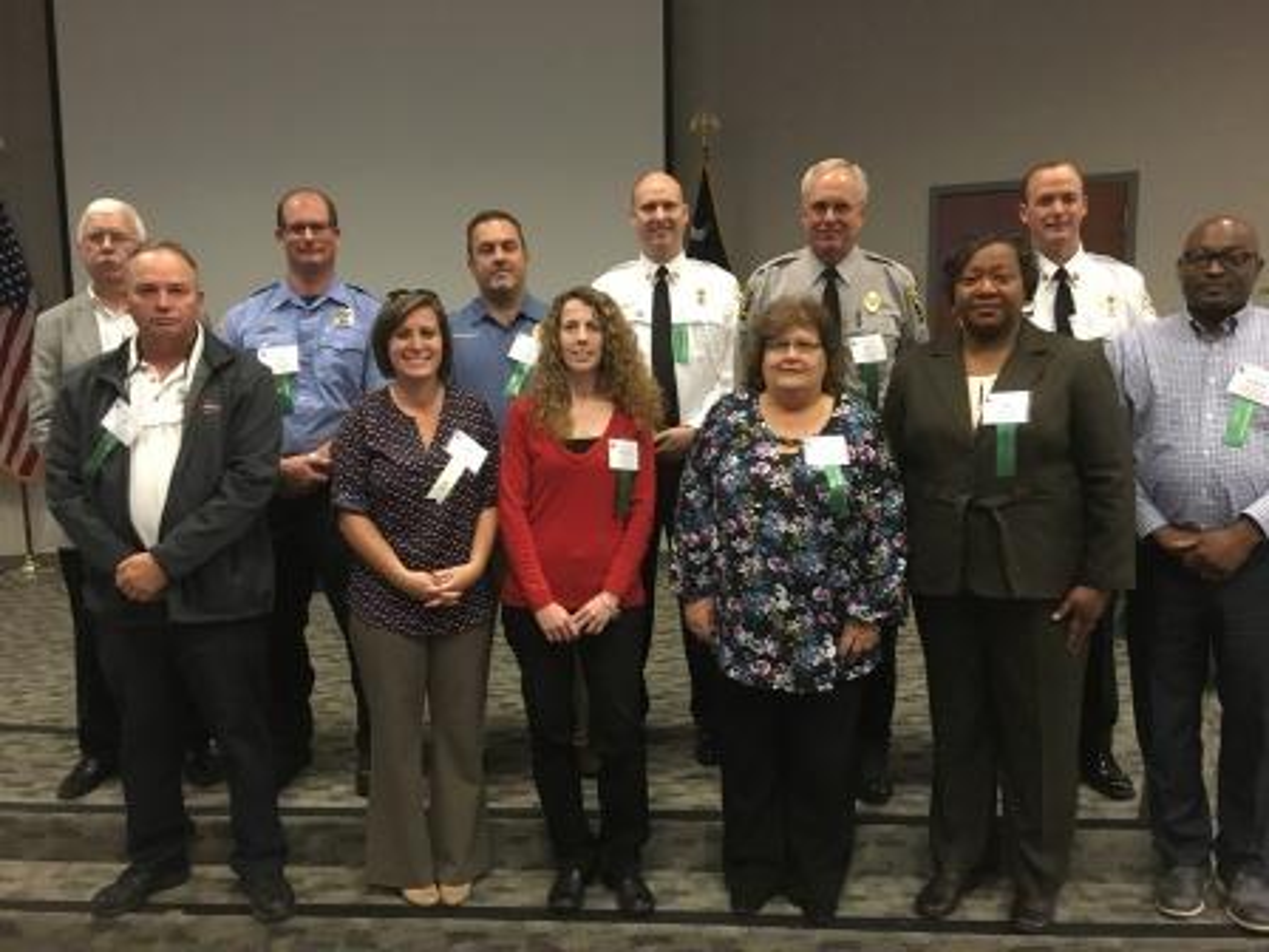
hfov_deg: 61.7
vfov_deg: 48.2
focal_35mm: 29
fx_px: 1063
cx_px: 634
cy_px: 476
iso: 320
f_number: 2.2
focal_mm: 4.15
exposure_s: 1/15
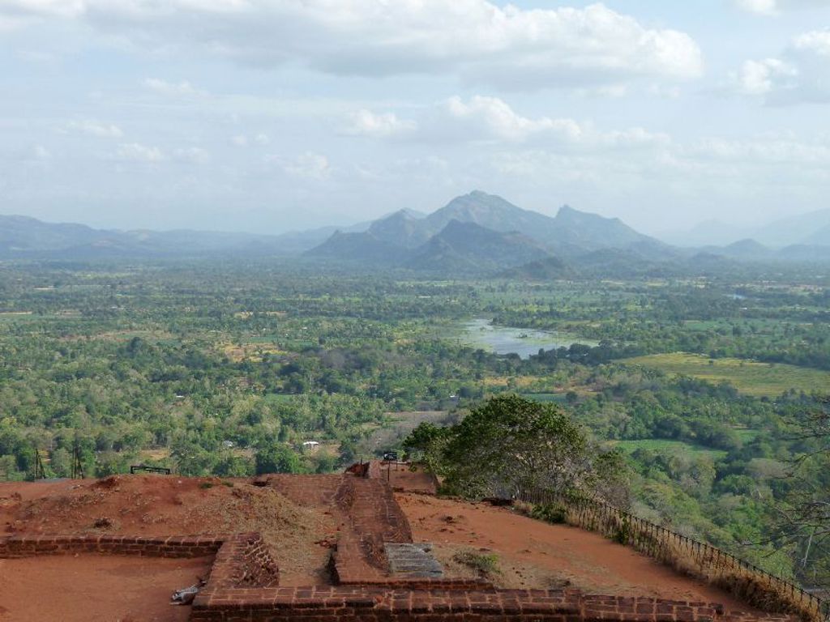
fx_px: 1511
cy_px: 311
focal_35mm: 63
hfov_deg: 30.7
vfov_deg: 23.3
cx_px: 415
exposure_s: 1/400
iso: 160
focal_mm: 11.1
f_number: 5.6
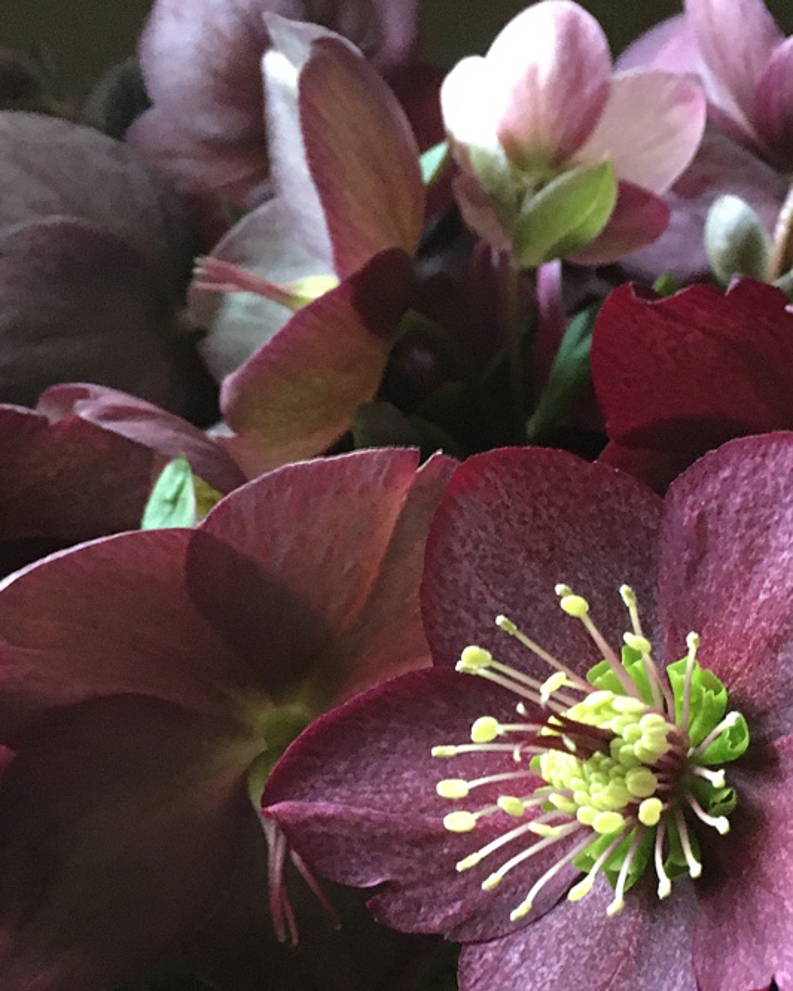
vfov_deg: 31.7
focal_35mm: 58
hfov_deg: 26.2
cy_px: 785
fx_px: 1701
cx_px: 466
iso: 400
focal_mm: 4.15
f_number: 2.2
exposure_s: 1/15
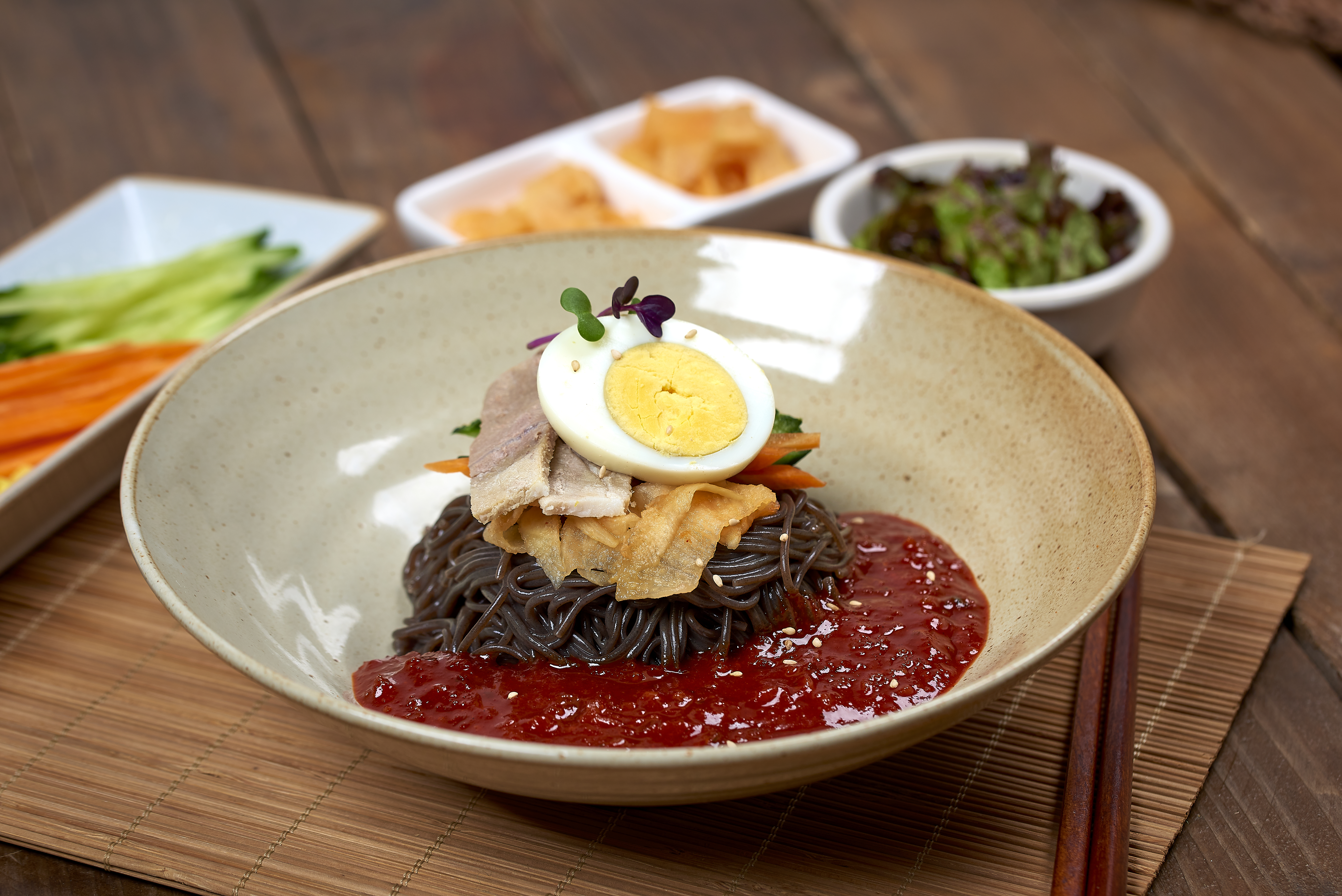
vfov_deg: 15.2
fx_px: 3356
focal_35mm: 90
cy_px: 448
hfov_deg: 22.6
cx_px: 671
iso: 125
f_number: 5.6
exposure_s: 1/160
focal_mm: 90
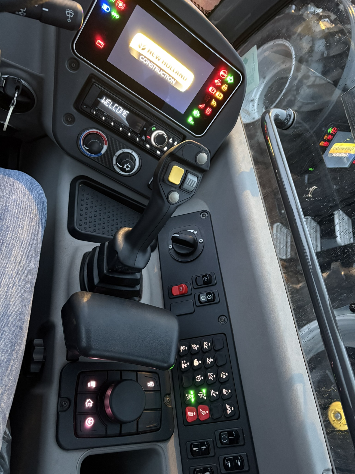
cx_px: 178
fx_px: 356
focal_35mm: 26
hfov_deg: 53.1
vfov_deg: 67.3
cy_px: 237
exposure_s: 1/30
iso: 800
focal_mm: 5.96
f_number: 1.6
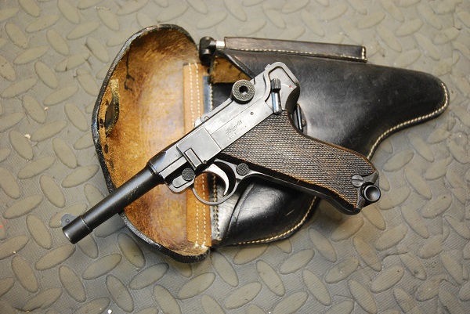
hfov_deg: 47.9
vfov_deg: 33.1
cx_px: 235
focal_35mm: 40
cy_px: 157
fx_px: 529
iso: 1100
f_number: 3.8
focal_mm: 27
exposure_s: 1/30
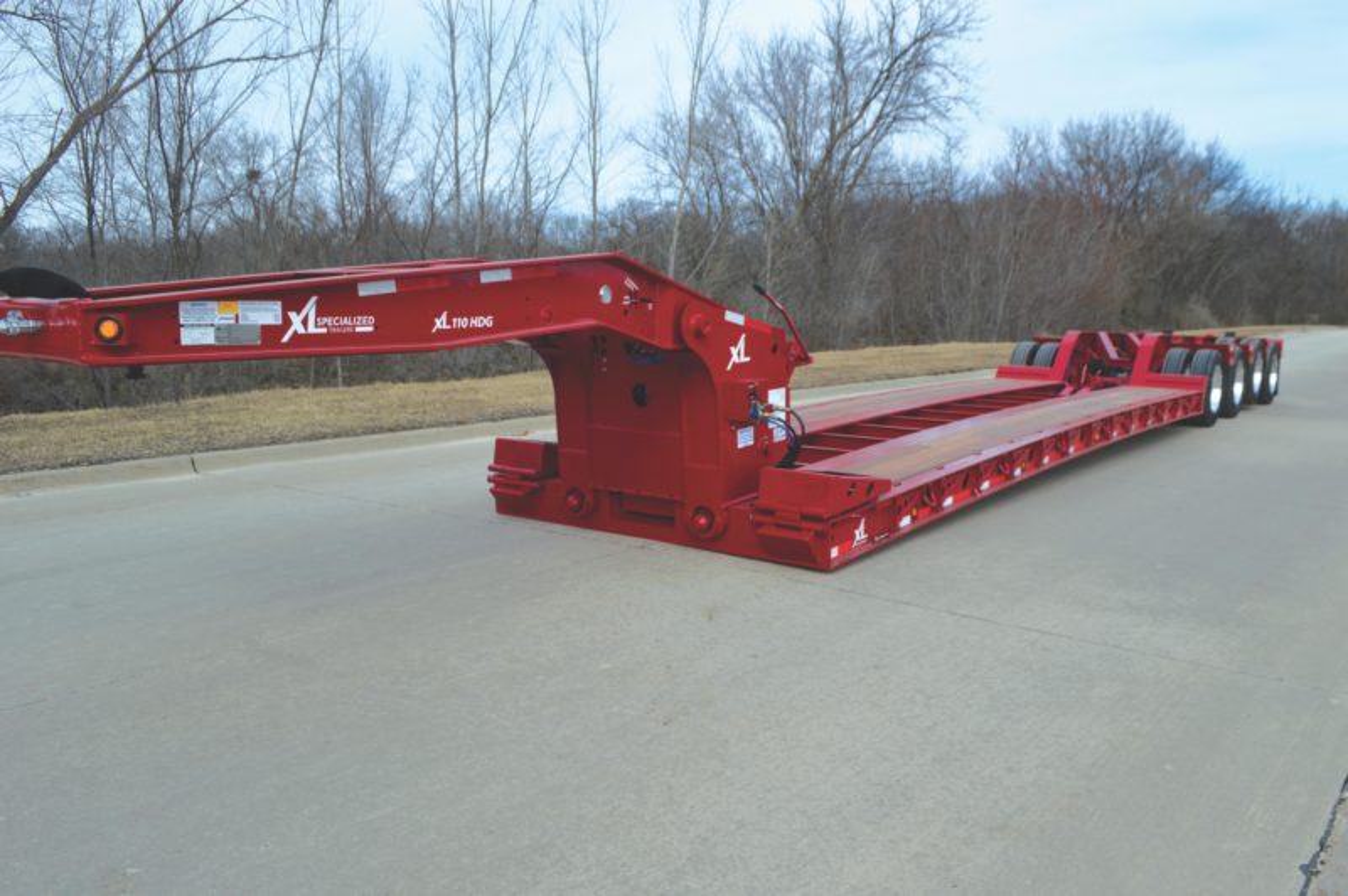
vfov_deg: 47.9
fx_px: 1010
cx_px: 674
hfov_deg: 67.4
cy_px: 448
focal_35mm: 27
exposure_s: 1/200
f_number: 8
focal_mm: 18
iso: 100
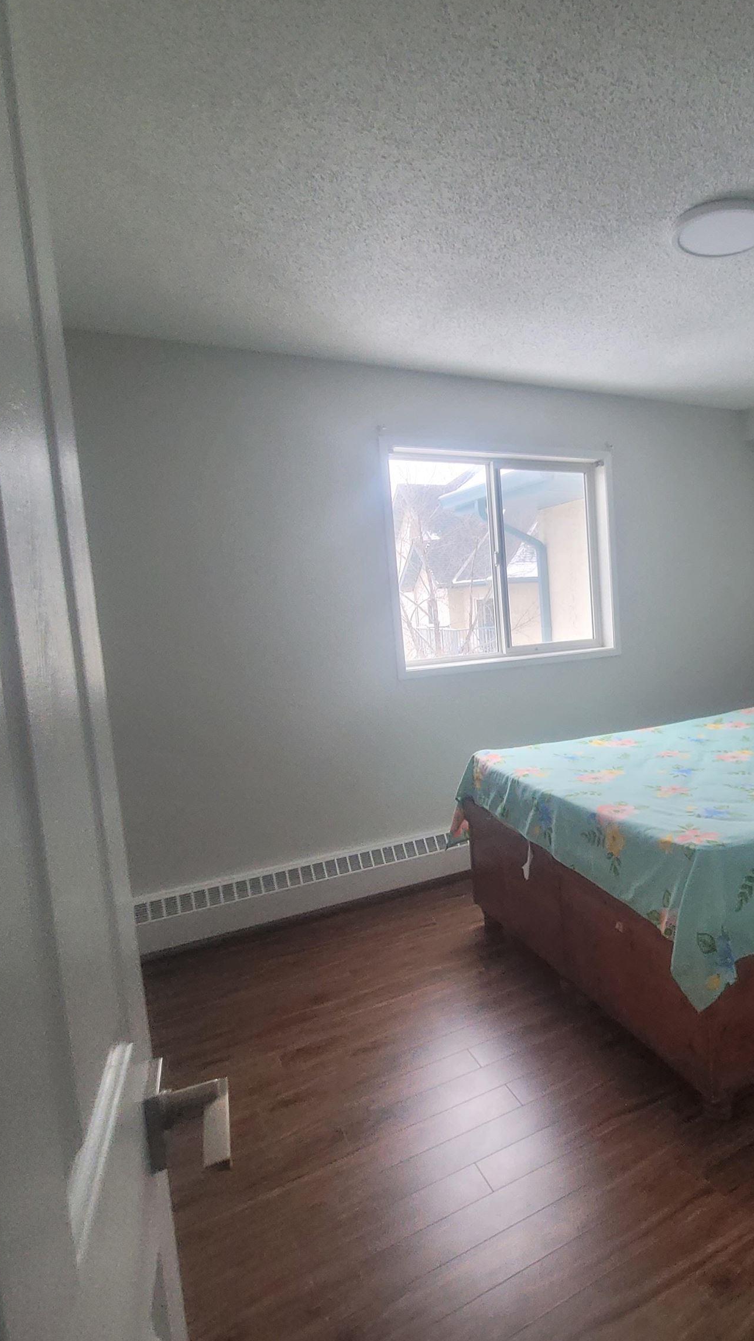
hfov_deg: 53.8
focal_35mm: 19
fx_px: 675
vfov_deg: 89.6
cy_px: 669
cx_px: 619
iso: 125
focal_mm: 2.2
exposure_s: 1/60
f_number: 2.2
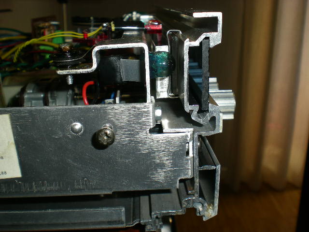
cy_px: 116
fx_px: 393
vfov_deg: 32.9
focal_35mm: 44
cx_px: 154
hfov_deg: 42.9
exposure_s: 1/60
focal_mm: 7.4
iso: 50
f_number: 4.9
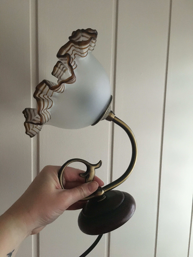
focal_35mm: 29
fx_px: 216
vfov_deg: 61.7
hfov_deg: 48.2
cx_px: 96
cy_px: 128
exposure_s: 1/17
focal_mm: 4.15
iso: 400
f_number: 2.2
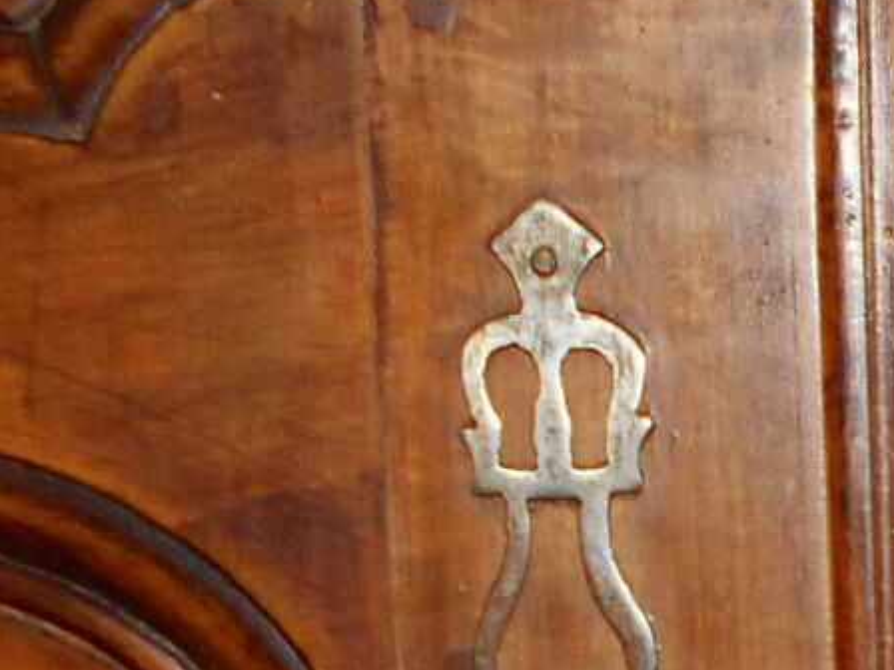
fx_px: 3409
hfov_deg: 14.1
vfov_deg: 11.0
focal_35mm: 132
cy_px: 843
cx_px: 1305
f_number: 3.2
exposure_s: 1/25
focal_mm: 4.6
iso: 80
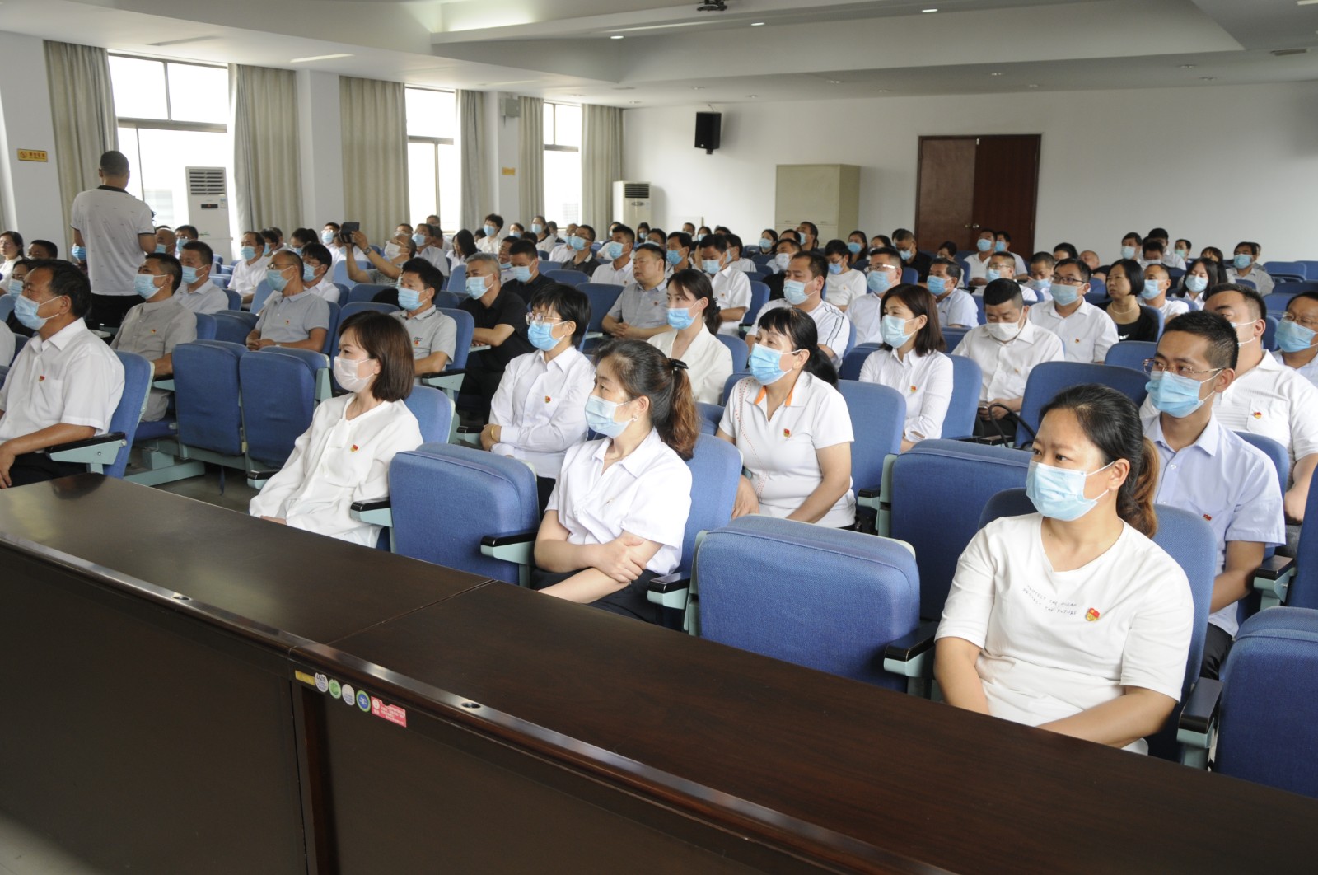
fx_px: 1152
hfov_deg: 59.6
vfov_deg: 41.6
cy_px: 438
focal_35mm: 32
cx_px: 659
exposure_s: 1/60
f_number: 3.8
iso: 360
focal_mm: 21
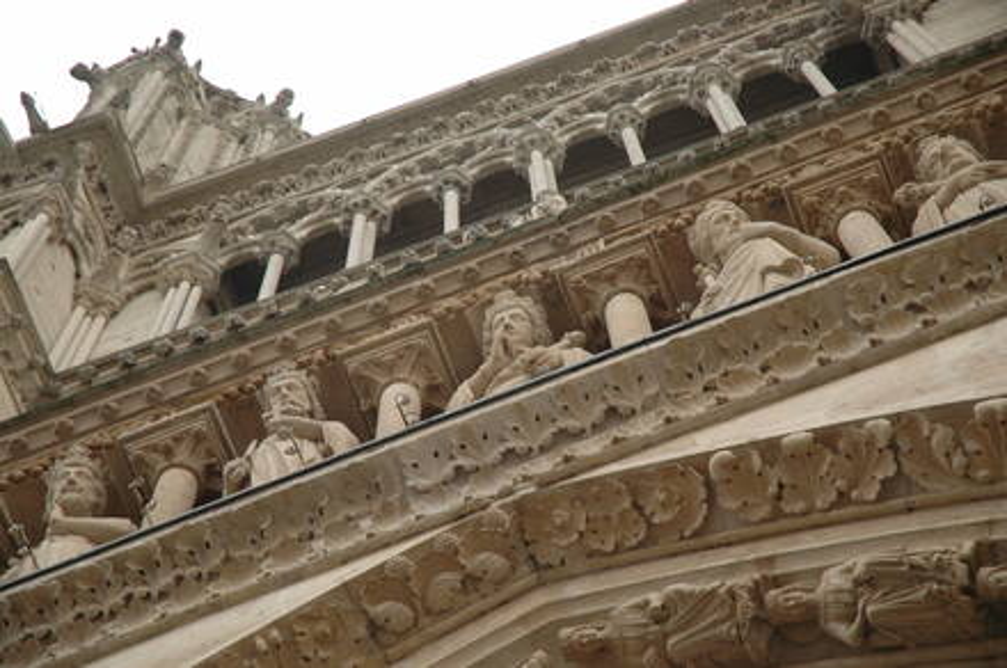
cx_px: 504
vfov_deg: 13.0
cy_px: 334
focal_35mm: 105
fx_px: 2933
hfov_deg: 19.5
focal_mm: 70
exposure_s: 1/60
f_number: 4.5
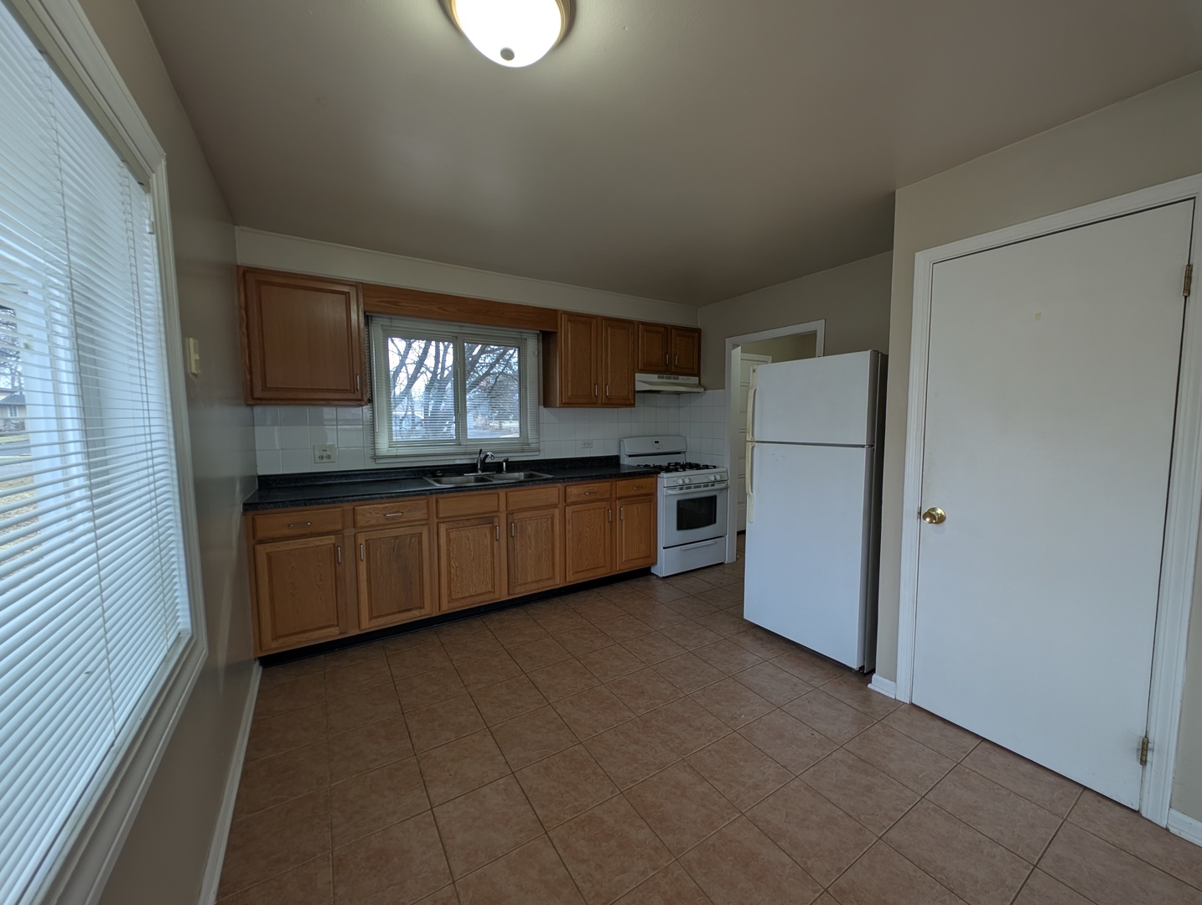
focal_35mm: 12
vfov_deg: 94.7
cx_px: 601
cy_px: 452
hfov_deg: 110.5
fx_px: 417
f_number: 1.95
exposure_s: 1/120
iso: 72
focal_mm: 2.23
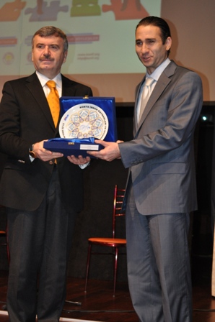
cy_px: 161
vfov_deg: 28.1
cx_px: 108
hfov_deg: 18.9
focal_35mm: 72
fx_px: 646
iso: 800
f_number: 5.3
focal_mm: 48
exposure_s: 1/60
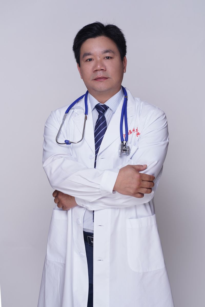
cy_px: 154
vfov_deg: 23.9
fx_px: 726
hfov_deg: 16.1
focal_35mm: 85
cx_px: 102
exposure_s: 1/160
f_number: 5.6
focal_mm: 85
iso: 100
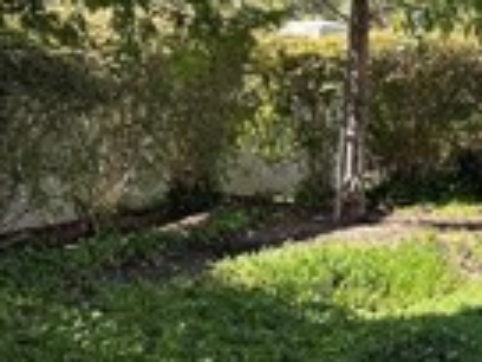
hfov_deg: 15.8
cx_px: 755
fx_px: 1573
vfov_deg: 13.1
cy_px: 149
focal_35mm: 113
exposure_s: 1/1212
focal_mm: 6.86
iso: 80
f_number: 1.78
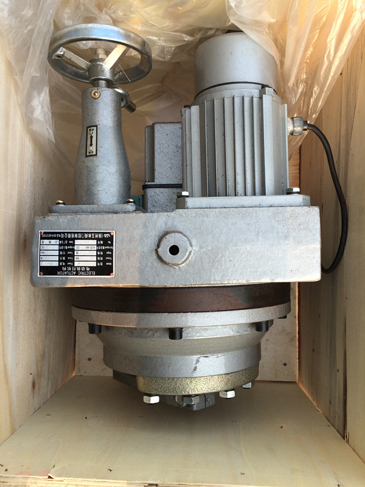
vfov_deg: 61.7
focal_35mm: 29
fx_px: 408
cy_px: 244
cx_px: 182
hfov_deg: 48.2
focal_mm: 4.15
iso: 32
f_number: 2.2
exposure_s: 1/391
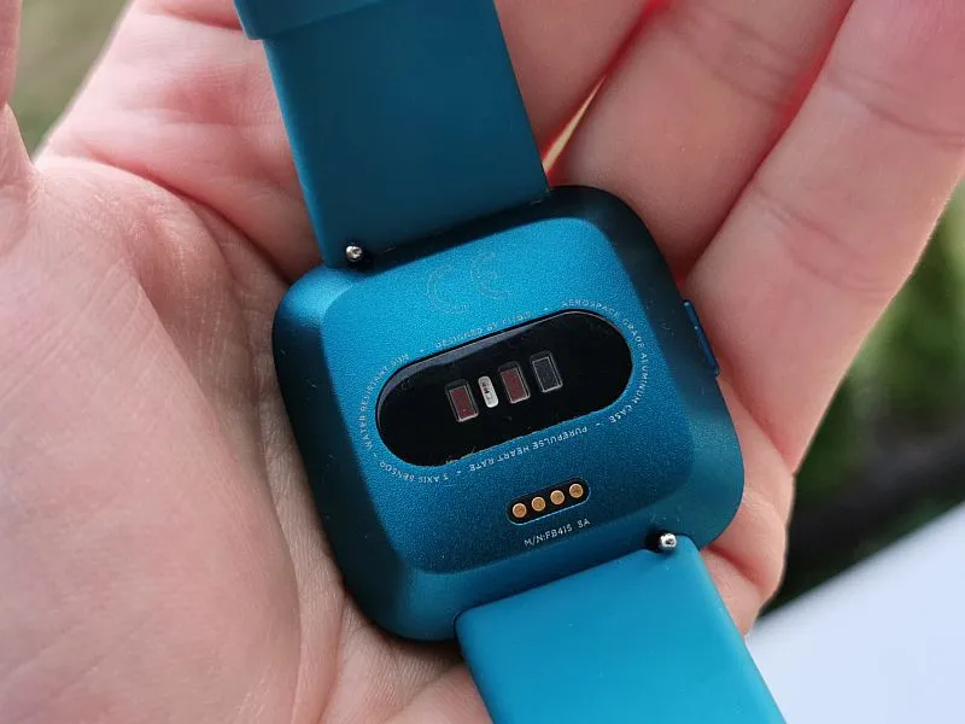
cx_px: 482
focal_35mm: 54
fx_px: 1505
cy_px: 362
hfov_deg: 35.5
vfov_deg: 27.0
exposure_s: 1/157
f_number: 1.6
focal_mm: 5.56
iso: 50
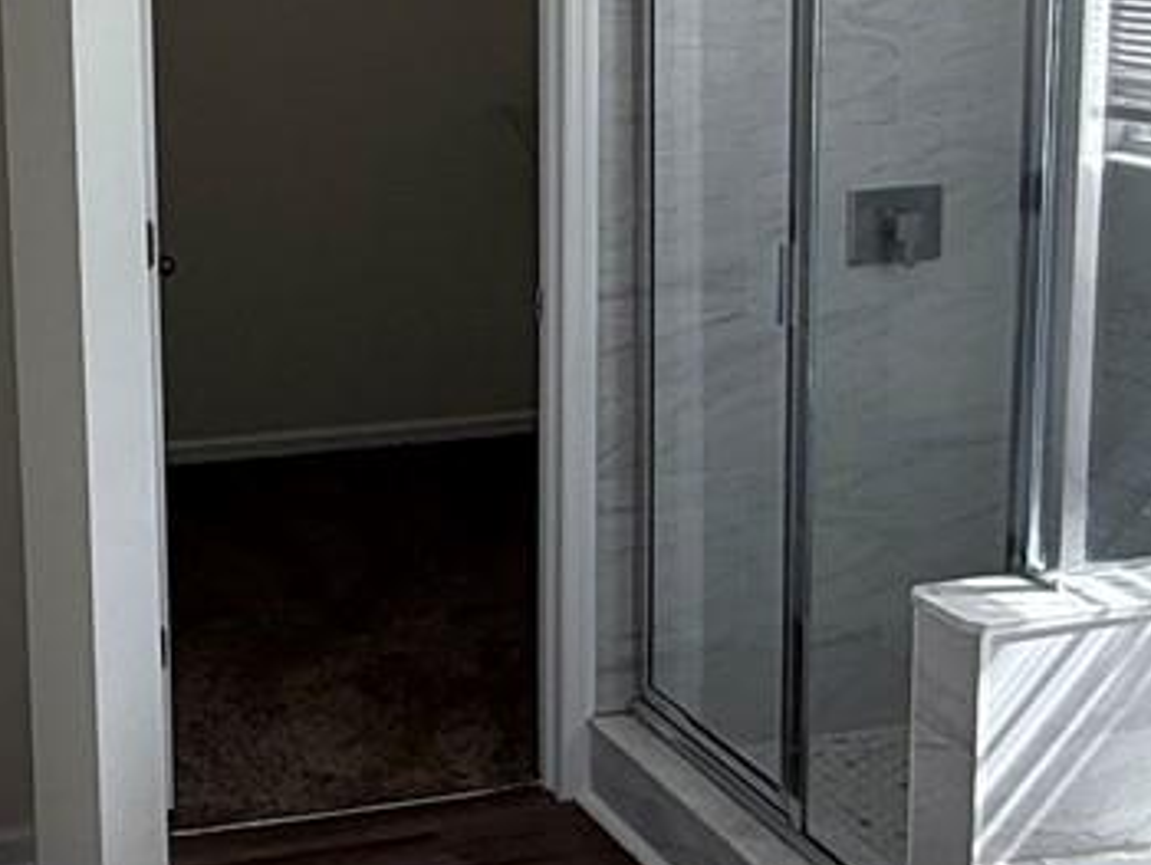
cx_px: 283
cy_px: 257
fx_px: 2129
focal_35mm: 64
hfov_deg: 29.7
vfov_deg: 22.8
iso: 64
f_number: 2.2
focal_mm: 2.22
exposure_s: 1/119
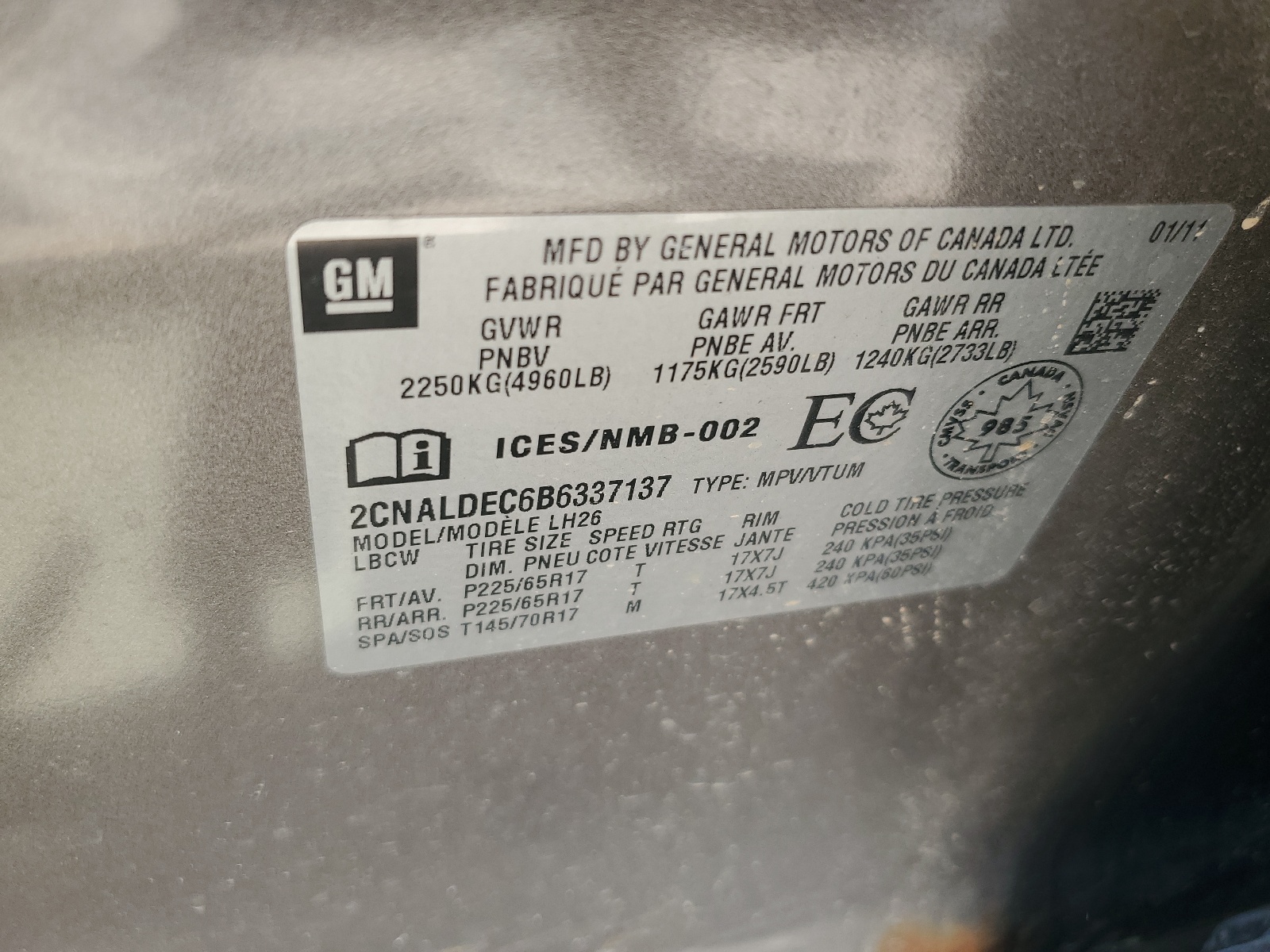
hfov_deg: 67.3
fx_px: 954
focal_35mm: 26
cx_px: 635
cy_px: 476
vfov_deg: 53.1
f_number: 1.5
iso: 50
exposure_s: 1/256
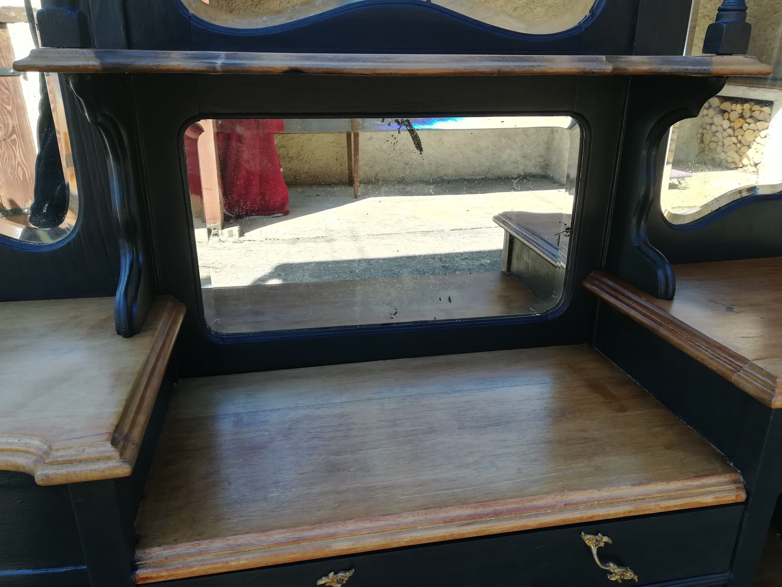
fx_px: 587
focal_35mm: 26
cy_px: 294
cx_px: 391
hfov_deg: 67.3
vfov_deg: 53.1
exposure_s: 1/136
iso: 50
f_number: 2.2
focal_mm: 3.83
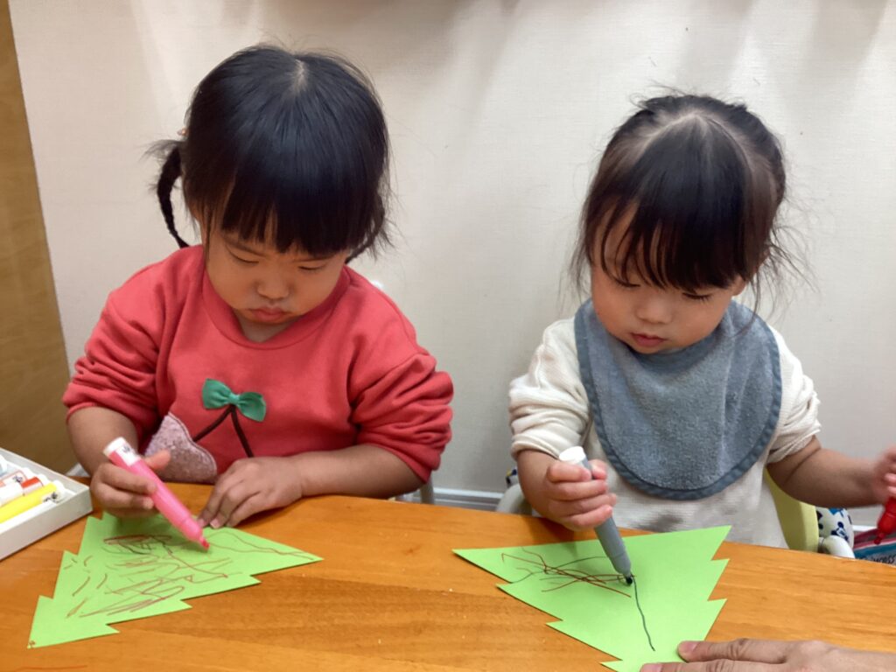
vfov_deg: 45.4
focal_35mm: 31
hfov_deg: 58.4
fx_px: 802
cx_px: 448
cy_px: 336
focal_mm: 3.3
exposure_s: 1/60
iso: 125
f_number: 2.4
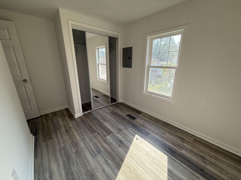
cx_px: 120
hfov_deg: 102.1
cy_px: 90
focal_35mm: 14
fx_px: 97
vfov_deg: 85.7
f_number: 2.2
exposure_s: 1/197
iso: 50
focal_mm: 2.22
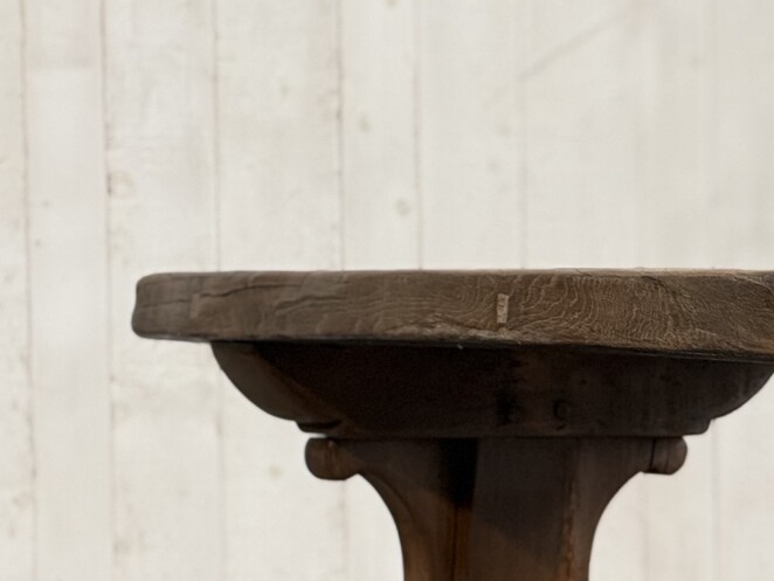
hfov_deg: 6.8
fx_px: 6487
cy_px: 630
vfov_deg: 5.1
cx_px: 917
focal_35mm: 290
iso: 200
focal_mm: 15.66
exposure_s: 1/50
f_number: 2.8
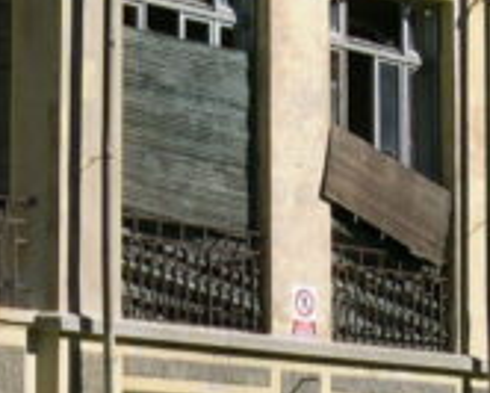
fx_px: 2264
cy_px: 424
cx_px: 136
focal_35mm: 156
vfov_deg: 9.8
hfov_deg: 12.3
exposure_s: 1/221
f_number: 7.6
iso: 100
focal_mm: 8
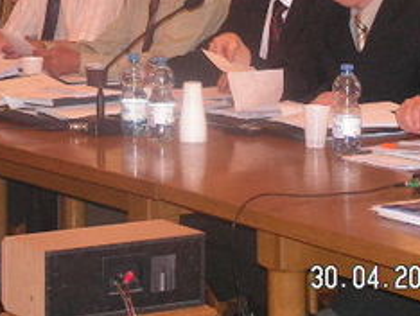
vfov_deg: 9.4
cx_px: 77
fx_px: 1919
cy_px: 6
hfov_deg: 12.4
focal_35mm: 158
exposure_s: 1/80
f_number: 3.3
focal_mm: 12.4
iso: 200
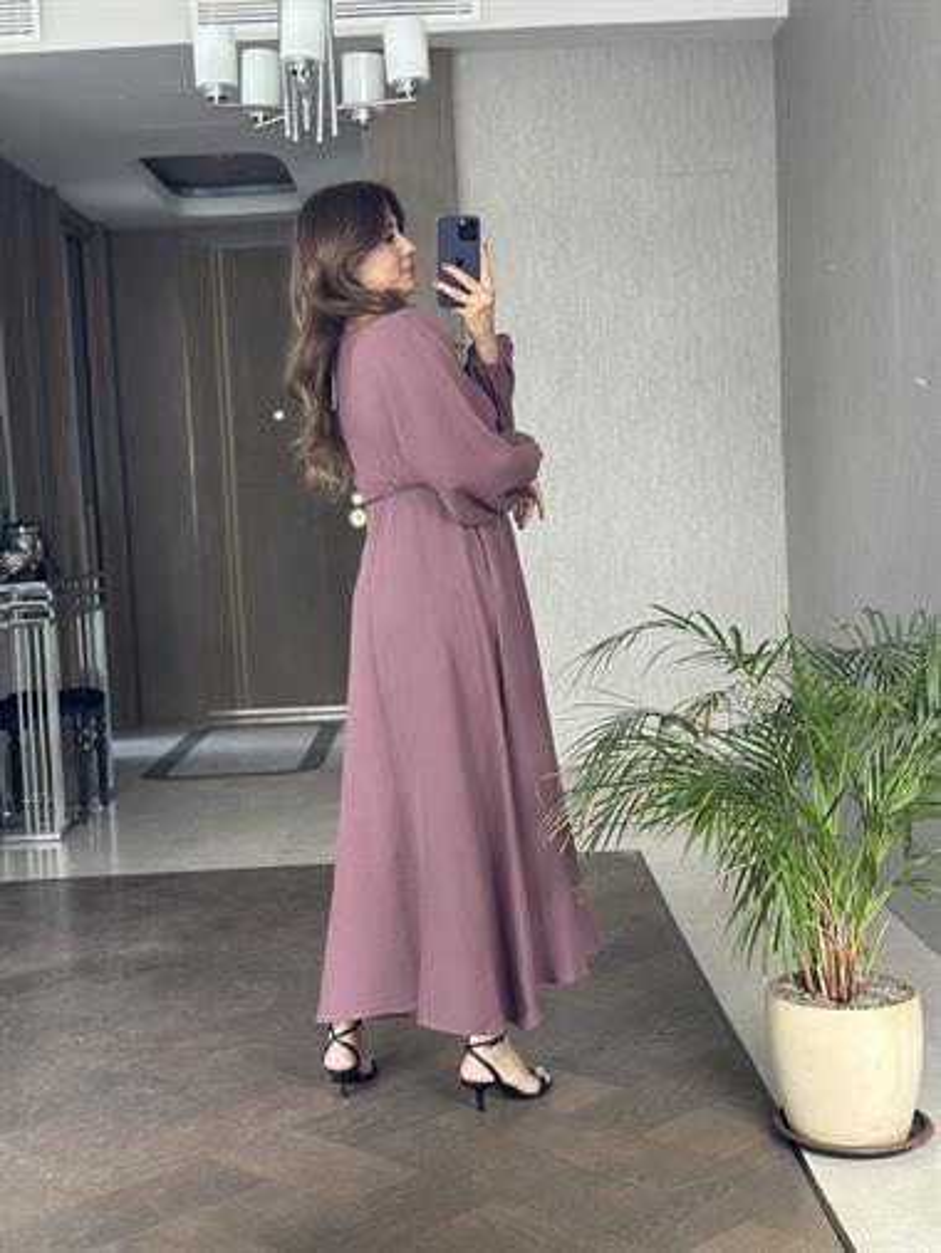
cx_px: 470
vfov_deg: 39.6
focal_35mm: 48
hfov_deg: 30.3
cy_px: 626
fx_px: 1738
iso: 160
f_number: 1.78
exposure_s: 1/60
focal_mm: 6.86
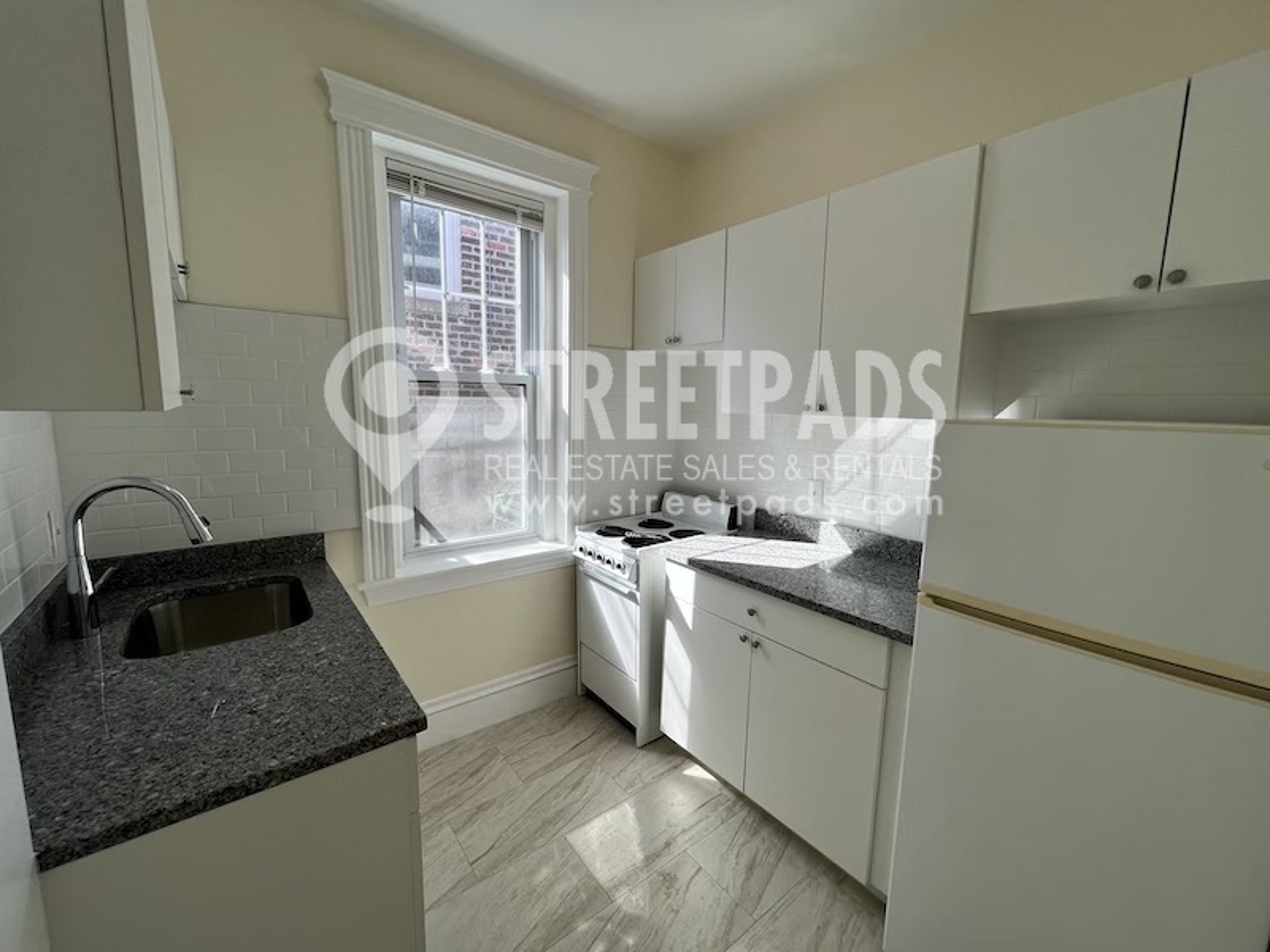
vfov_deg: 89.9
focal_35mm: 13
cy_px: 476
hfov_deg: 106.2
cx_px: 635
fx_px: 477
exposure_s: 1/261
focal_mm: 1.57
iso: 32
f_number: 1.8
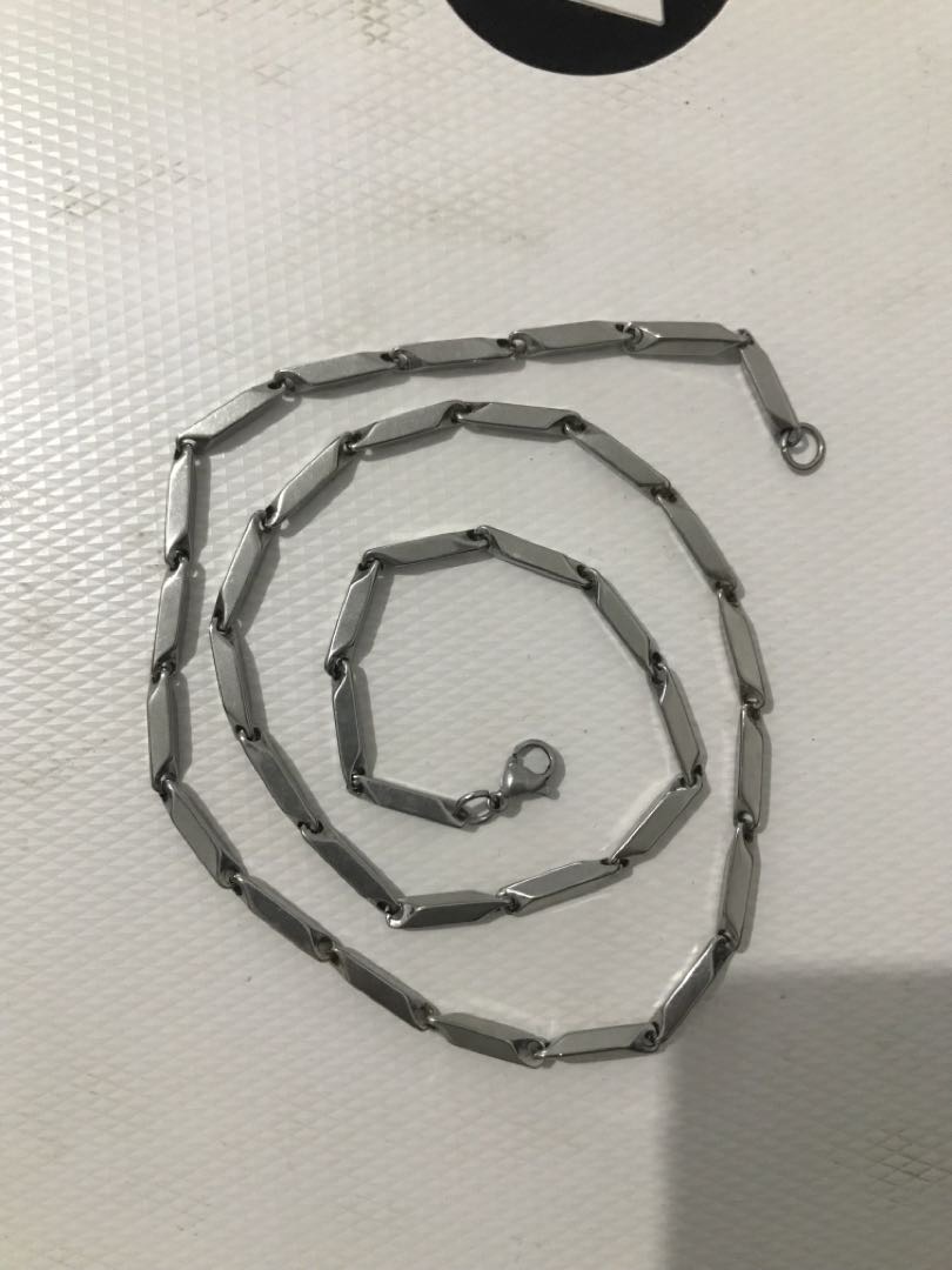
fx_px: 1027
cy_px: 635
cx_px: 476
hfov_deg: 49.7
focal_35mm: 28
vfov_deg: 63.4
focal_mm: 3.99
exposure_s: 1/8
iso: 100
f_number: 1.8
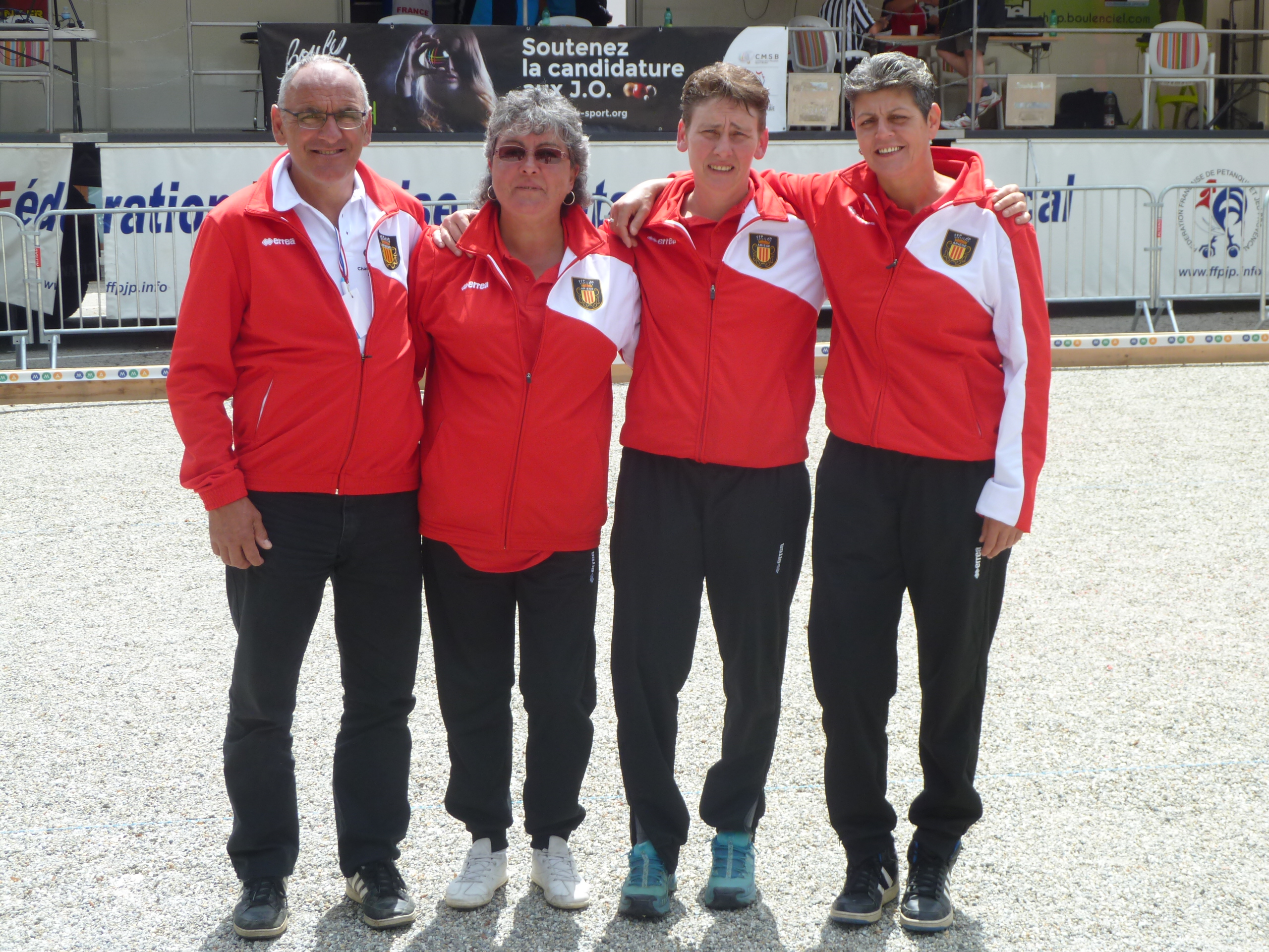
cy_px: 476
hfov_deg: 32.7
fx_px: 2163
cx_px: 634
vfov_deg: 24.8
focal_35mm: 59
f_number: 3.9
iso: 80
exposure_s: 1/320
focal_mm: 9.7
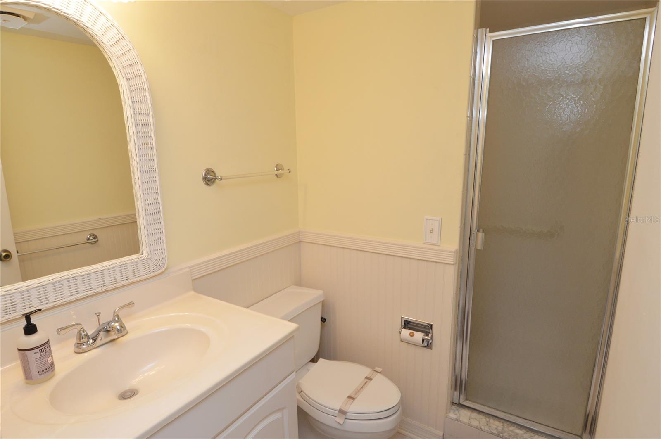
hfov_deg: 90.1
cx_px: 330
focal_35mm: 18
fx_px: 330
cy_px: 220
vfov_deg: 67.3
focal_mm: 12
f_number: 5
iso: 400
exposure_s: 1/100
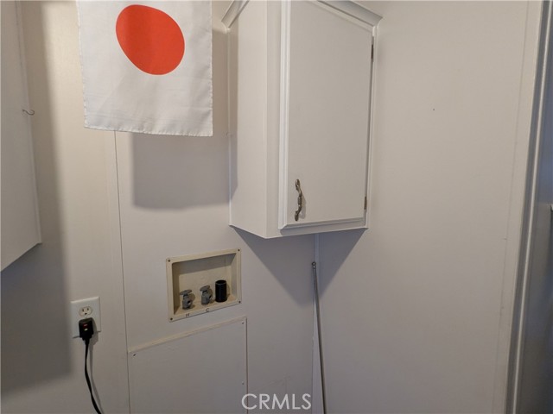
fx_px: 256
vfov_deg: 78.1
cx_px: 276
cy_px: 207
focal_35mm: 16
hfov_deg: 94.5
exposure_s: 1/24
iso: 74
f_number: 2.2
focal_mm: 2.35
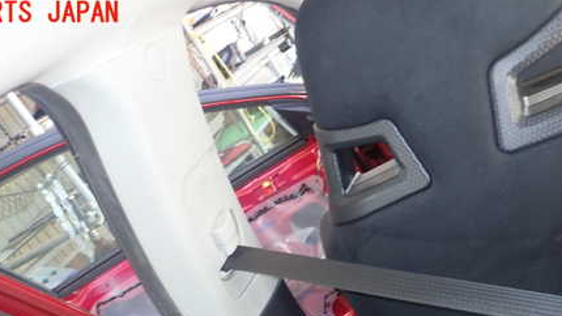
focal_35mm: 38
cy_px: 291
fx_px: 566
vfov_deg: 29.7
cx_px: 273
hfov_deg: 52.8
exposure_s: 1/30
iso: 200
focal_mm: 4.5
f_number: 2
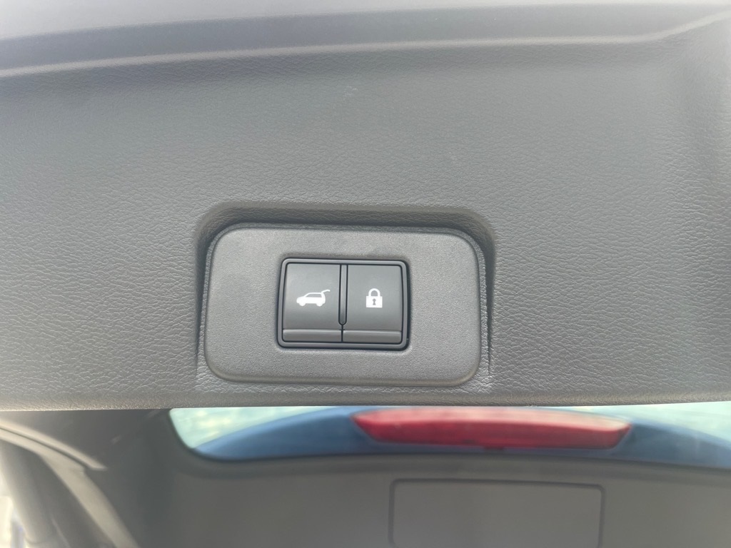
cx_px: 366
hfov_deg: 67.3
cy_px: 274
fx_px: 549
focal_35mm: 26
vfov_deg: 53.1
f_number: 1.6
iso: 32
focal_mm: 4.2
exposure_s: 1/121
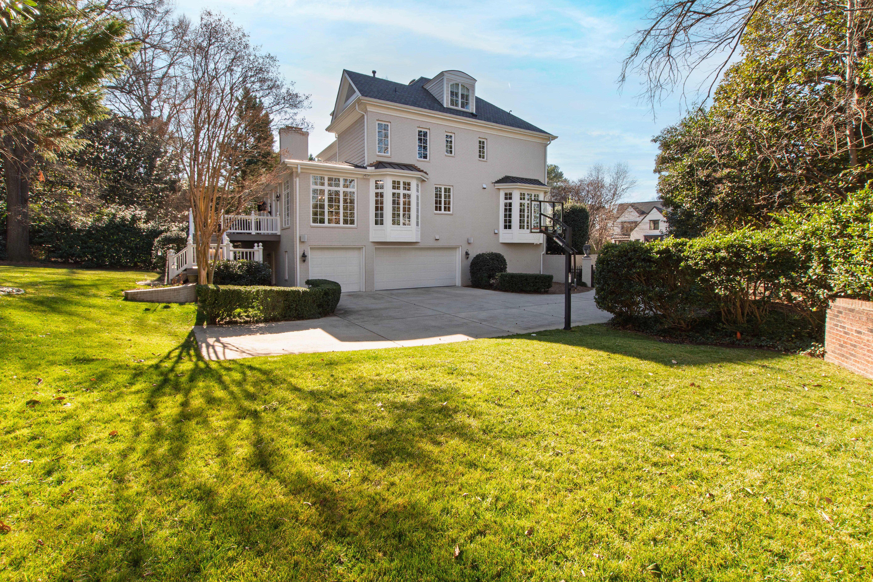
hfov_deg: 100.4
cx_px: 436
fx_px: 364
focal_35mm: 15
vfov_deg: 77.3
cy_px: 291
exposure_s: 1/80
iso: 200
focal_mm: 10
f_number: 8
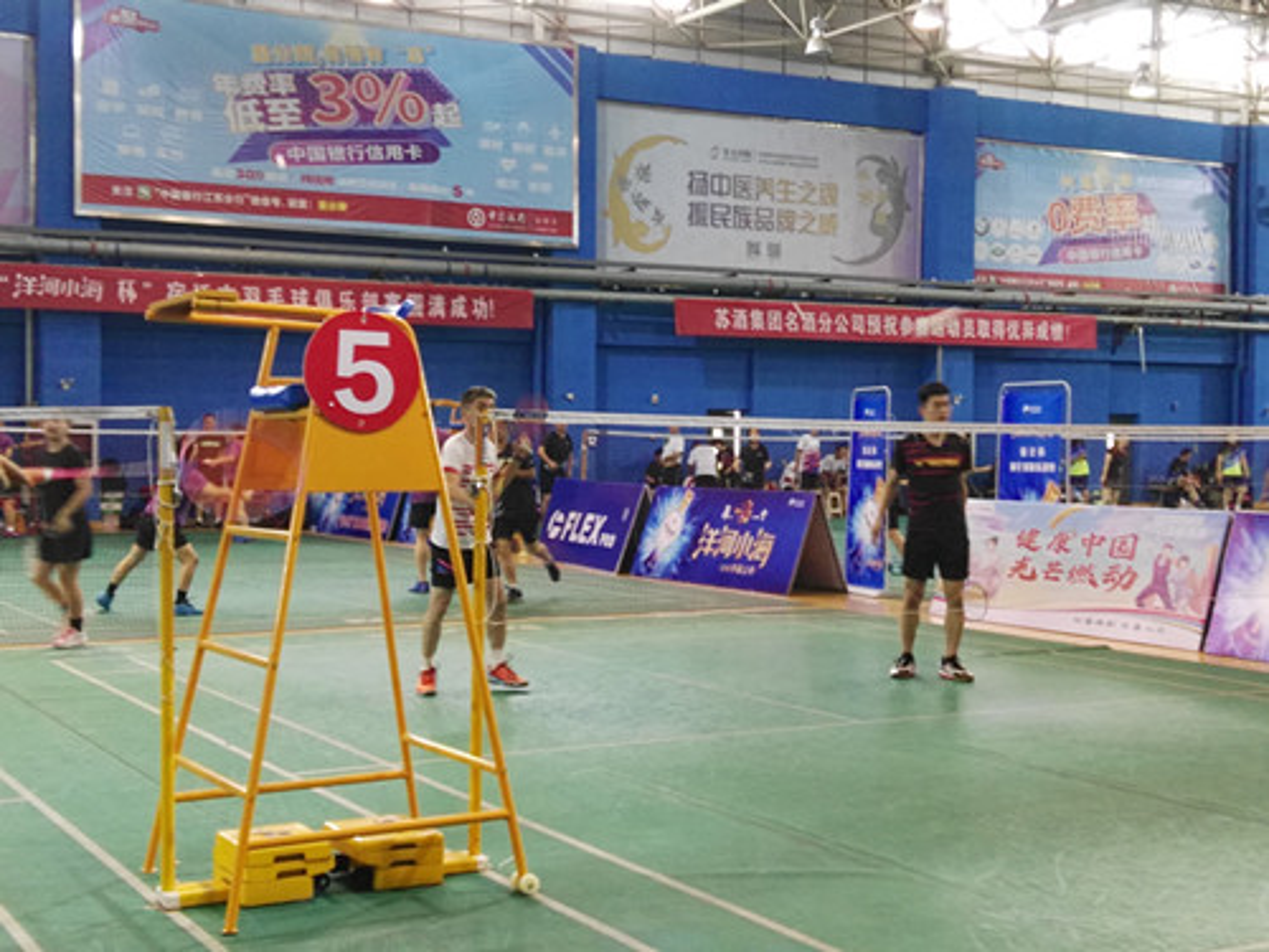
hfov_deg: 63.4
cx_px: 634
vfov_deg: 49.7
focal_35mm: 28
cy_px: 476
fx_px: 1026
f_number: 2
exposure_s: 1/30
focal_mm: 2.96
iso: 126
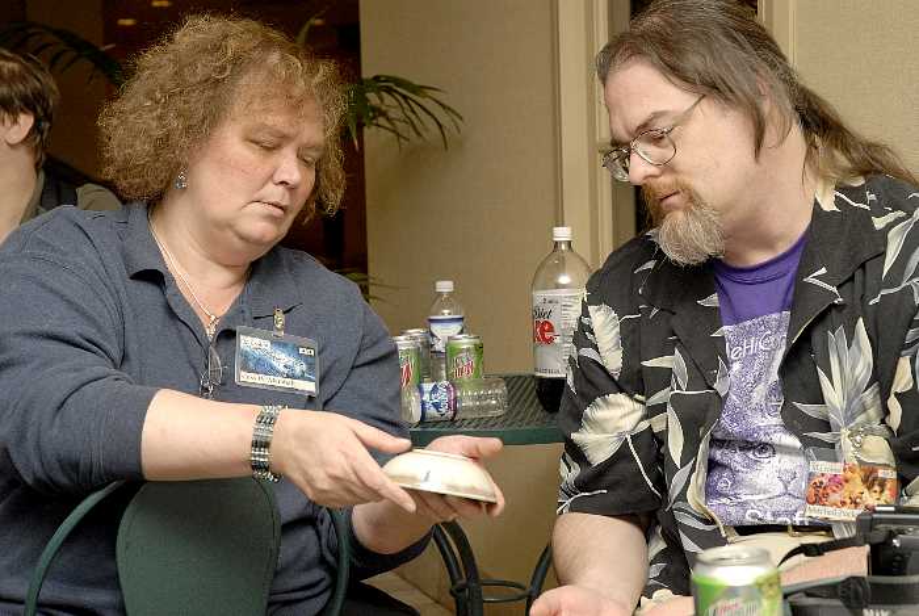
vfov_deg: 18.2
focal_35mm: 75
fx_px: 1917
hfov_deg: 27.0
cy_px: 308
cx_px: 460
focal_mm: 50
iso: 400
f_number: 5.6
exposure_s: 1/60
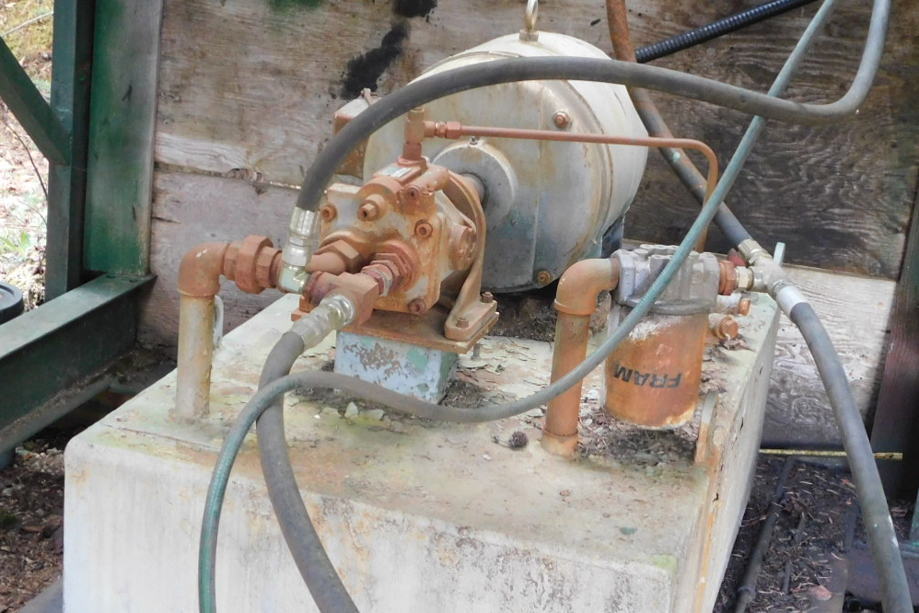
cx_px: 529
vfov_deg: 22.6
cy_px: 283
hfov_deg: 33.3
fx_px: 1532
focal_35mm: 60
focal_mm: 6.3
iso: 360
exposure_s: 1/30
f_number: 3.5
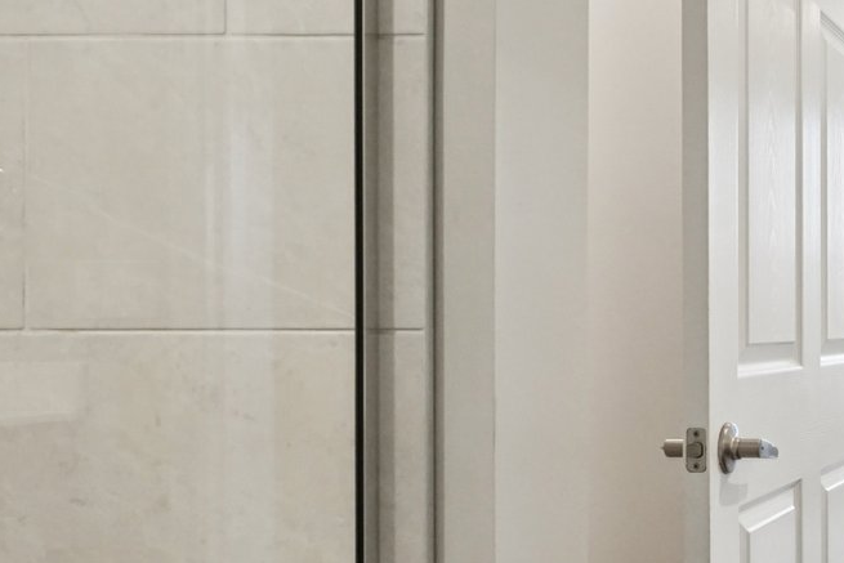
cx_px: 1089
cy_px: 342
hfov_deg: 31.1
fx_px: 1172
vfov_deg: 26.9
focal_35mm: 50
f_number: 8
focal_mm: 16
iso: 1000
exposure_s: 1/30
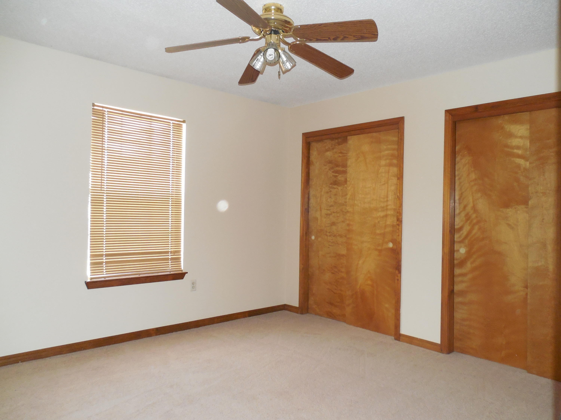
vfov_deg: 54.9
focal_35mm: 25
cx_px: 280
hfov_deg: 69.4
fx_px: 405
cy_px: 210
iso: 450
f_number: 3.3
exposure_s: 1/25
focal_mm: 4.5
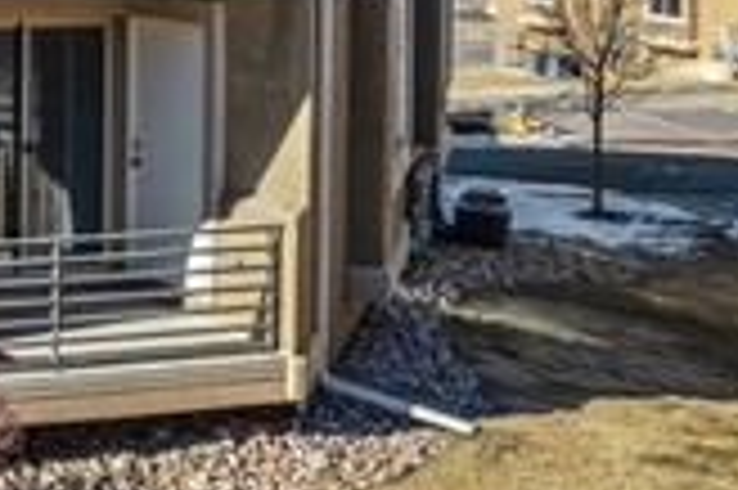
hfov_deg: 19.0
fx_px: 1761
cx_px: -526
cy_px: -151
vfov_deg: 15.1
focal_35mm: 86
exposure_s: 1/1000
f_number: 2.8
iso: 100
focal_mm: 8.38
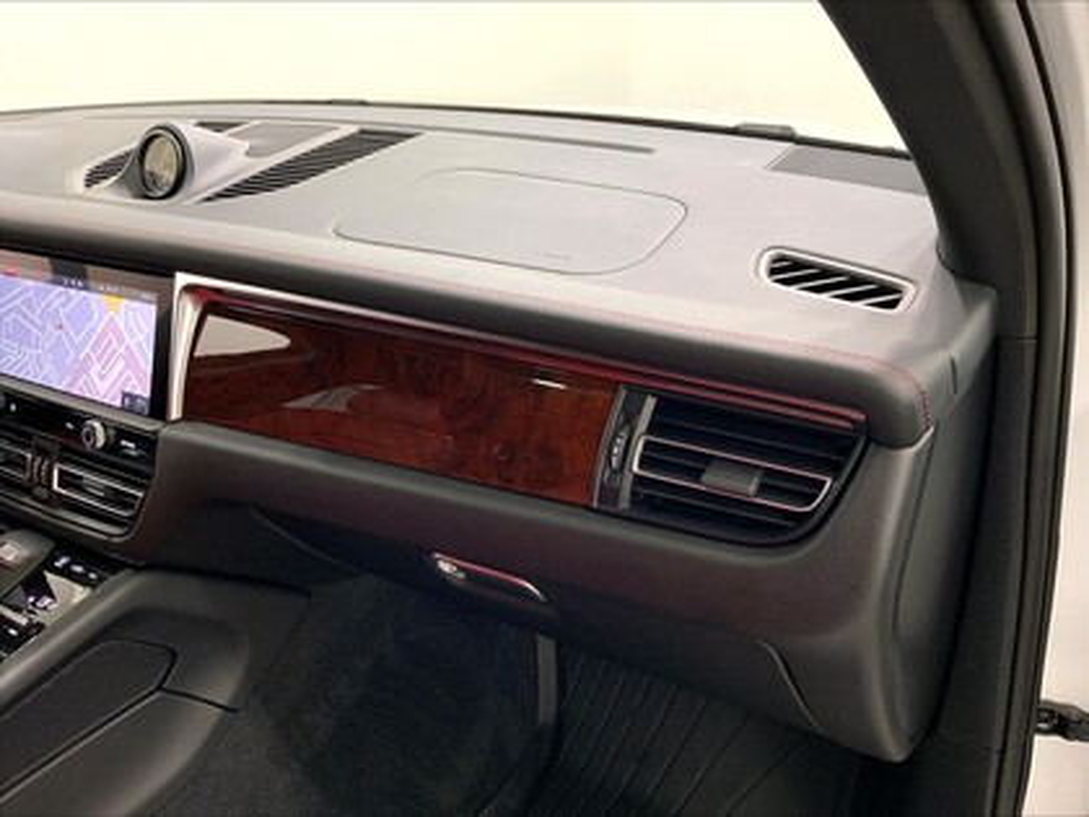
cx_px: 544
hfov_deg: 61.7
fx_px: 912
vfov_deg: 48.2
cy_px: 408
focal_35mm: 29
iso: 64
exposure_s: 1/82
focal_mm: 3
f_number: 1.8
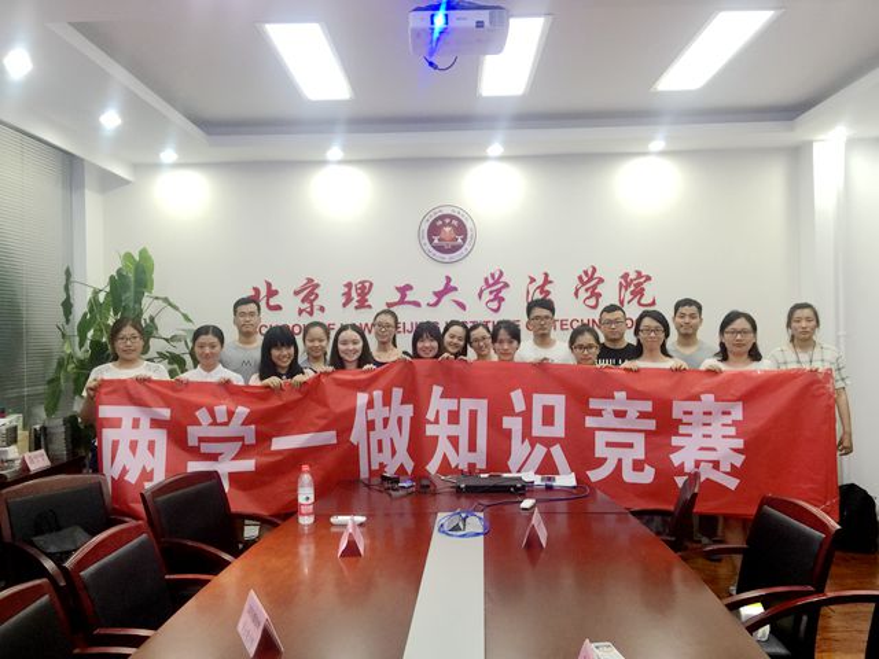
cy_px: 330
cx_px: 440
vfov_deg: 48.2
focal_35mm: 29
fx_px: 736
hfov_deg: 61.7
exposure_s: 1/33
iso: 64
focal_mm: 4.15
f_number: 2.2
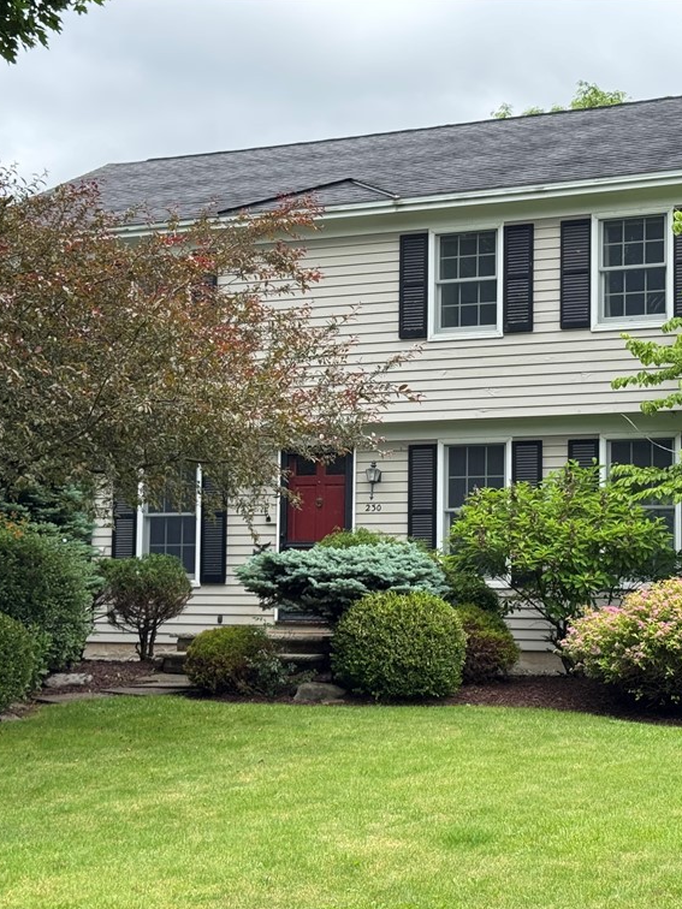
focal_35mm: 65
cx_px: 389
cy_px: 457
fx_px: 1707
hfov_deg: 22.6
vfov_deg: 29.8
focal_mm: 6.76
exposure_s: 1/888
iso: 64
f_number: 1.78
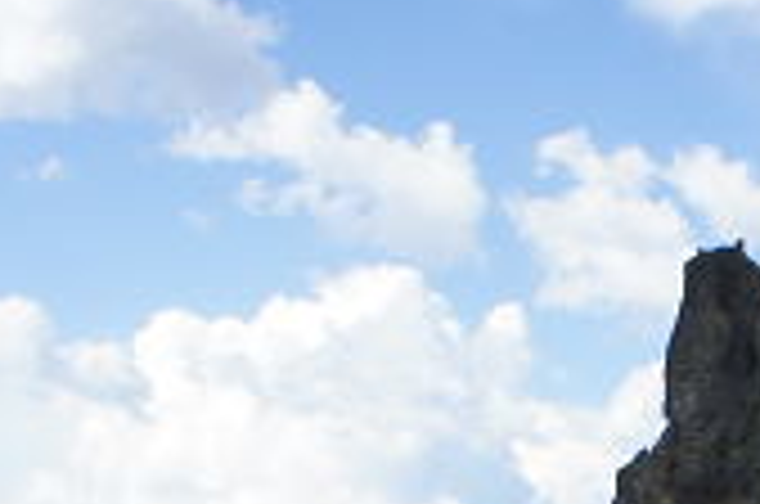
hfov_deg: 14.1
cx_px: 809
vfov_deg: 9.2
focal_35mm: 143
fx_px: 3015
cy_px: 830
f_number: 11
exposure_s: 1/160
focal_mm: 23
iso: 200
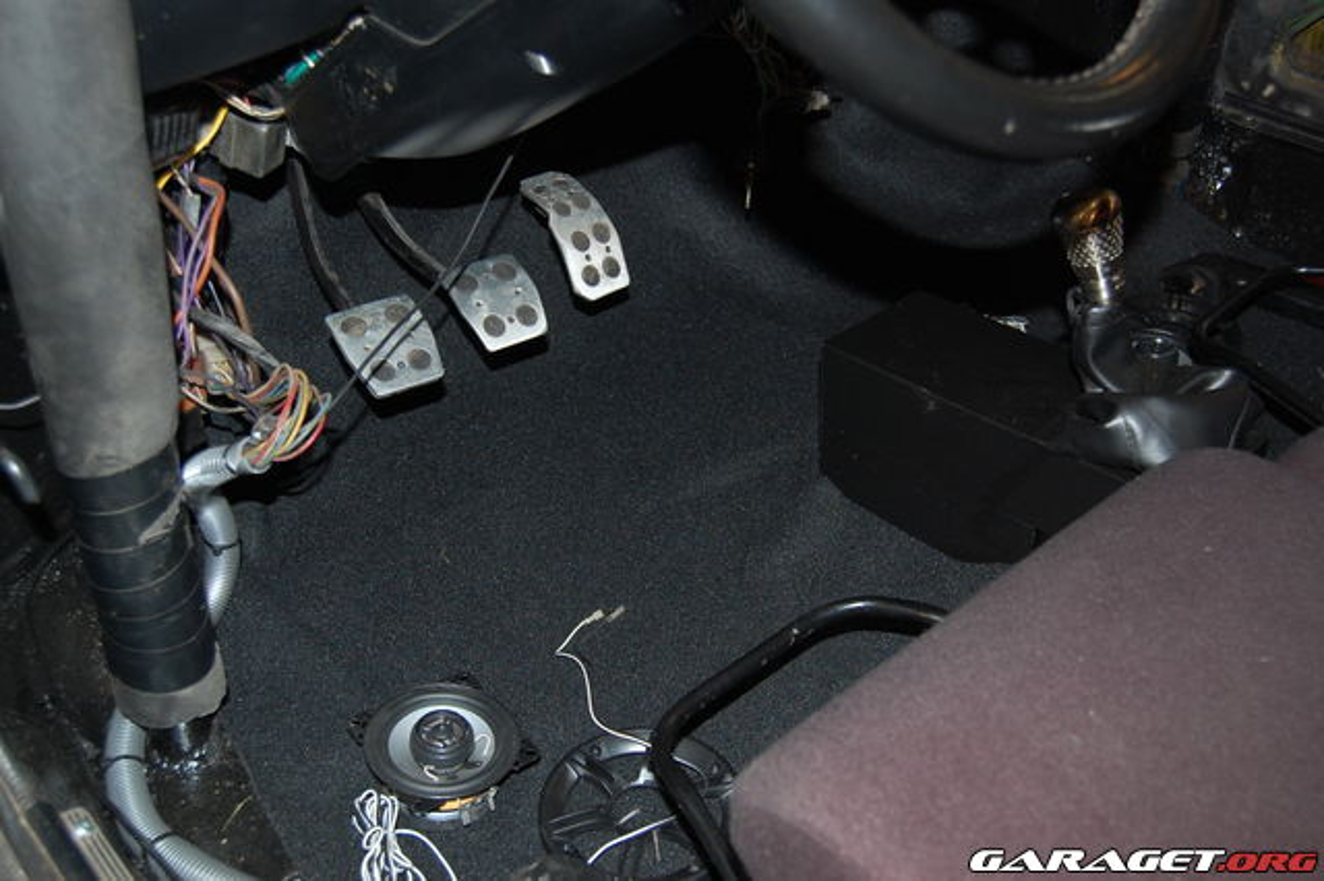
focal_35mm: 36
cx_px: 662
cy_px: 440
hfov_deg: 53.2
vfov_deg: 36.8
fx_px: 1323
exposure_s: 1/60
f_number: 4
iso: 400
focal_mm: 24
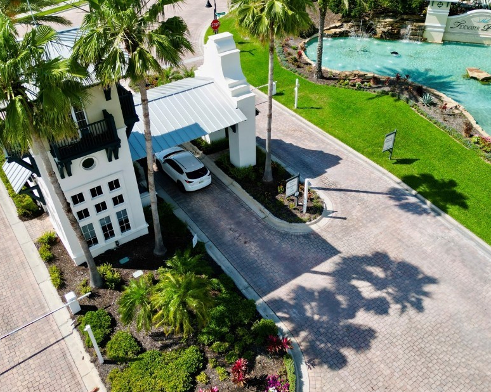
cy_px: 191
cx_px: 265
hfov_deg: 57.1
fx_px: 450
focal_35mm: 31
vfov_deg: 47.1
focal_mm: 6.72
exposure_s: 1/3000
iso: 120
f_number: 1.7
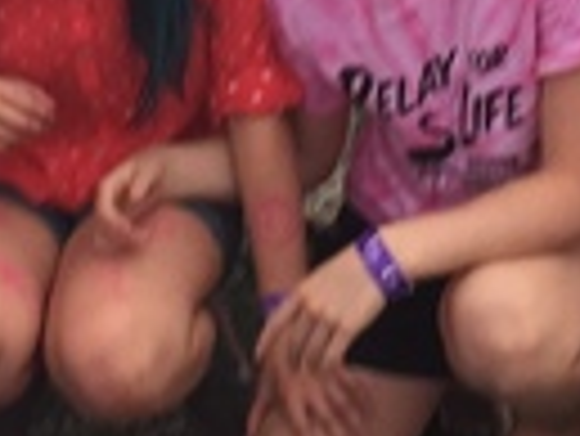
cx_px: 202
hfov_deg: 12.2
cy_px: -382
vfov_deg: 8.8
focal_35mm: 162
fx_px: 2717
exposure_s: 1/60
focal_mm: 4.15
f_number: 2.2
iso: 40
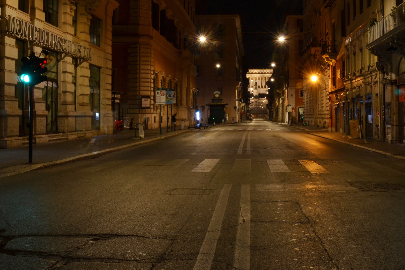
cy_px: 97
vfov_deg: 31.9
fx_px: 469
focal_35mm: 42
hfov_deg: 46.2
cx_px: 259
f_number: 16
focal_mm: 19
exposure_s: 5
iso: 100
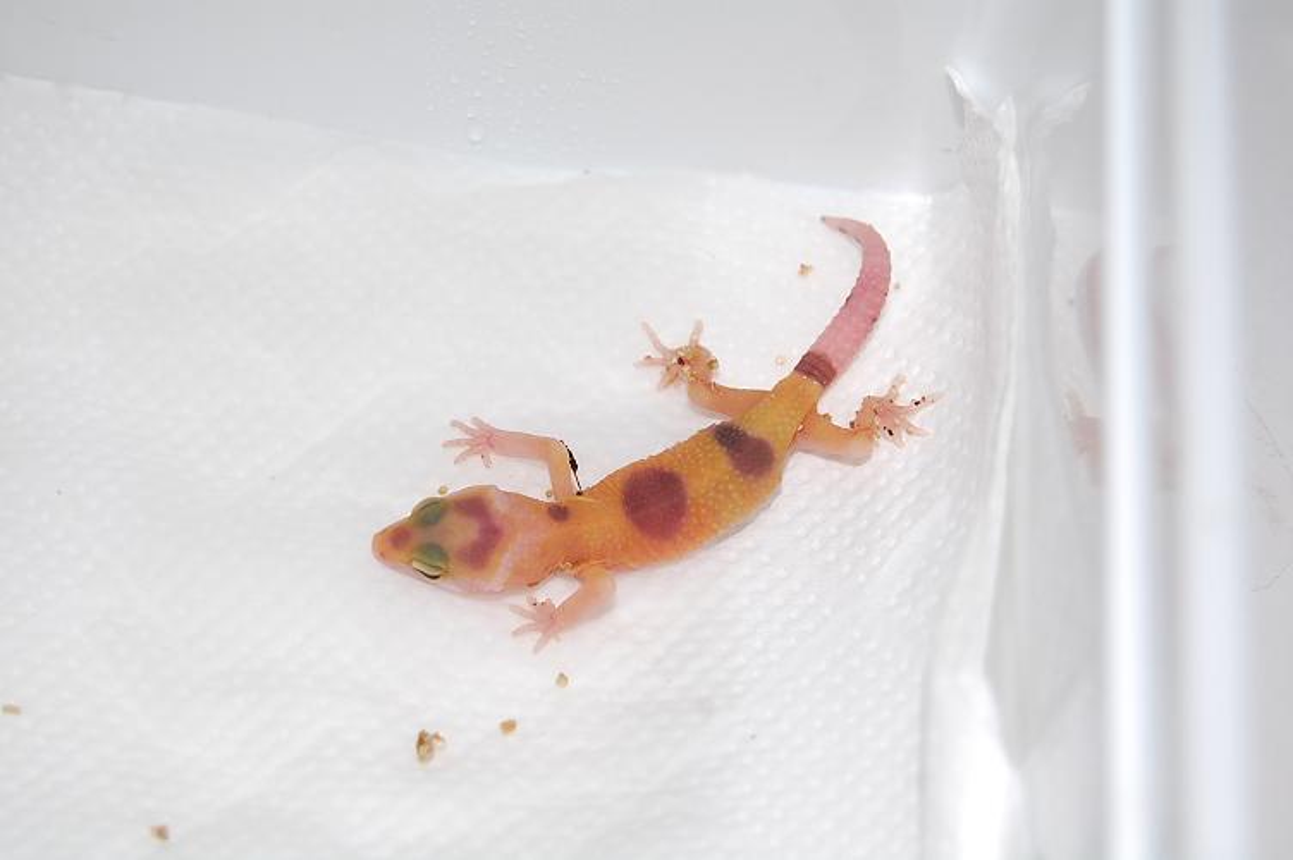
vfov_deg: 16.5
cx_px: 646
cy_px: 430
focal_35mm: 82
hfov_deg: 24.6
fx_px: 2960
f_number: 5.6
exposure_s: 1/320
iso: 400
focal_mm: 55
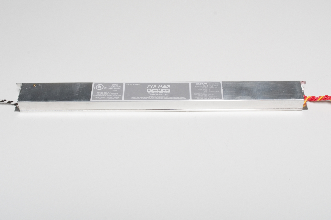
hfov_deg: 50.1
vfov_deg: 34.6
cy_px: 107
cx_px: 164
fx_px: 354
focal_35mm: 39
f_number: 18
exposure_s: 1/250
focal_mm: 25
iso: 160
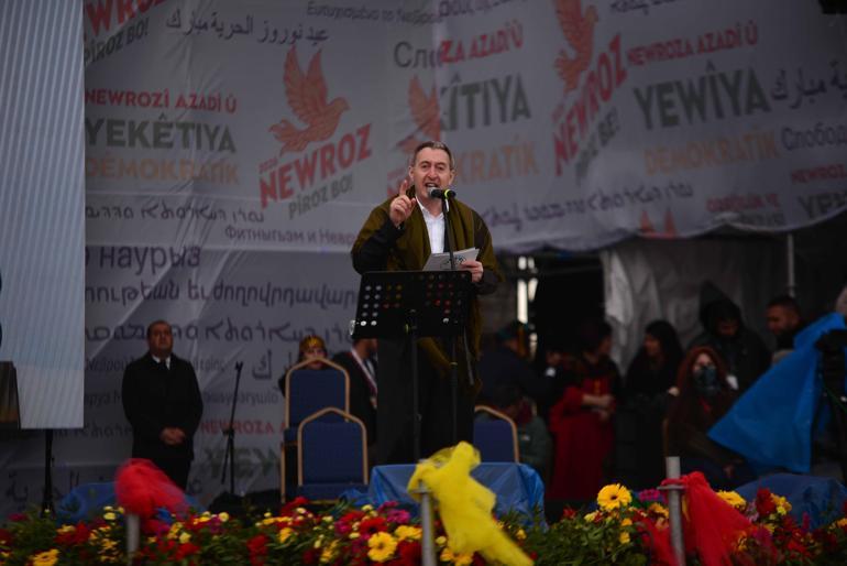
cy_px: 283
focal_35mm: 200
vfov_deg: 6.9
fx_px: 4707
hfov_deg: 10.3
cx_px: 424
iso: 200
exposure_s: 1/4000
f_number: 2.8
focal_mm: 200
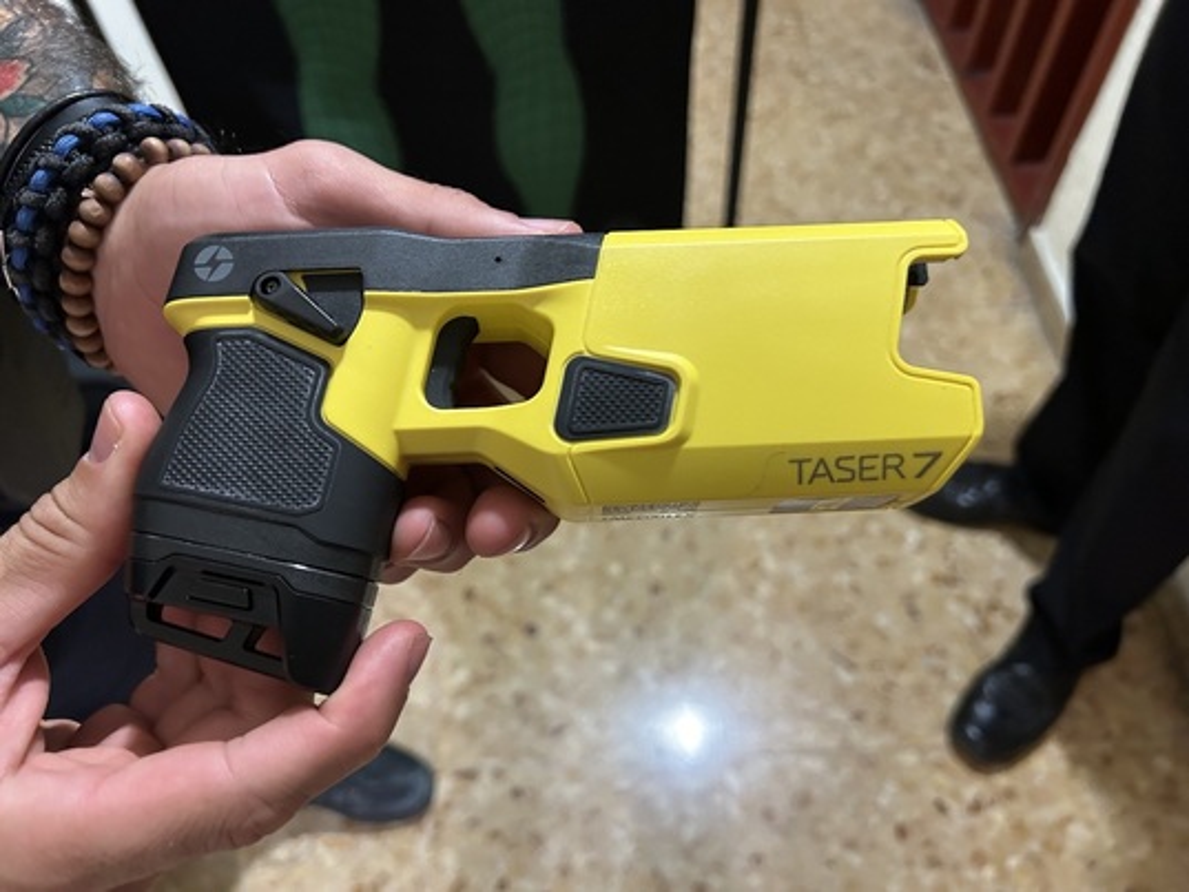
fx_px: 893
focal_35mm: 26
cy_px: 446
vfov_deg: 53.1
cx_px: 594
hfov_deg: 67.3
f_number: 1.5
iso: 400
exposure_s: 1/33
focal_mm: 5.7
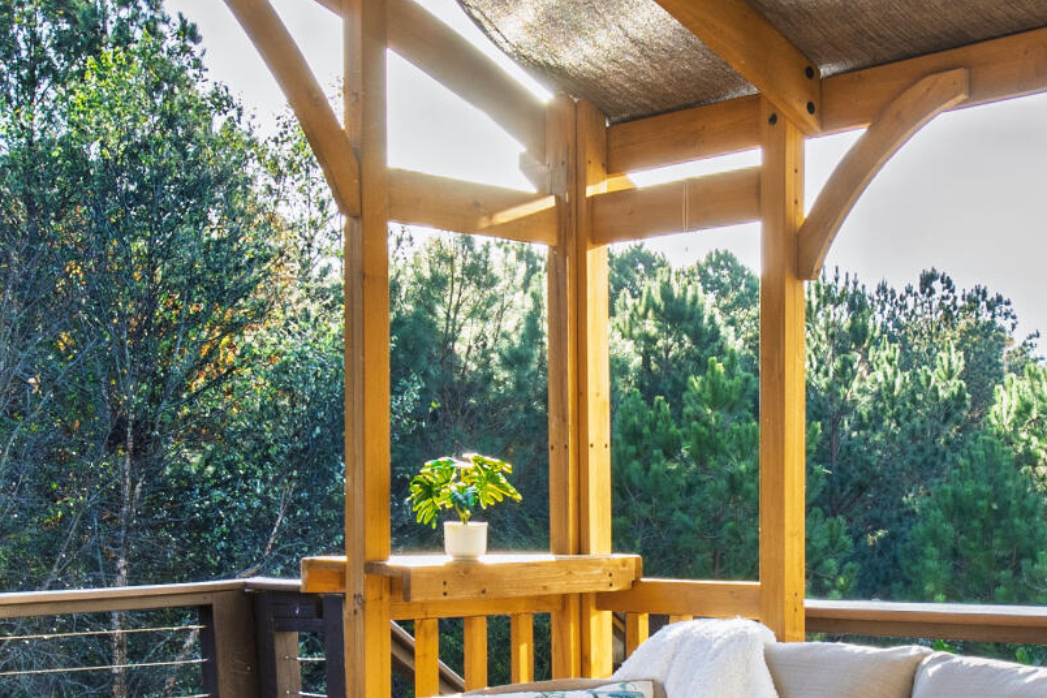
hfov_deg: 35.5
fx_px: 1629
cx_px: 615
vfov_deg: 24.1
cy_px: 475
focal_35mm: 56
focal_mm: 10
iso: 100
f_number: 8
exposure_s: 1/50
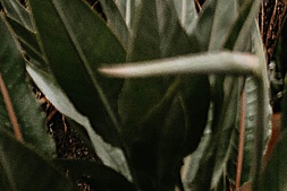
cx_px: 816
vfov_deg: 6.2
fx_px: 1763
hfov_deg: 8.1
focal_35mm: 221
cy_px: -37
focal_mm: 35
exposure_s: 1/200
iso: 500
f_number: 1.4
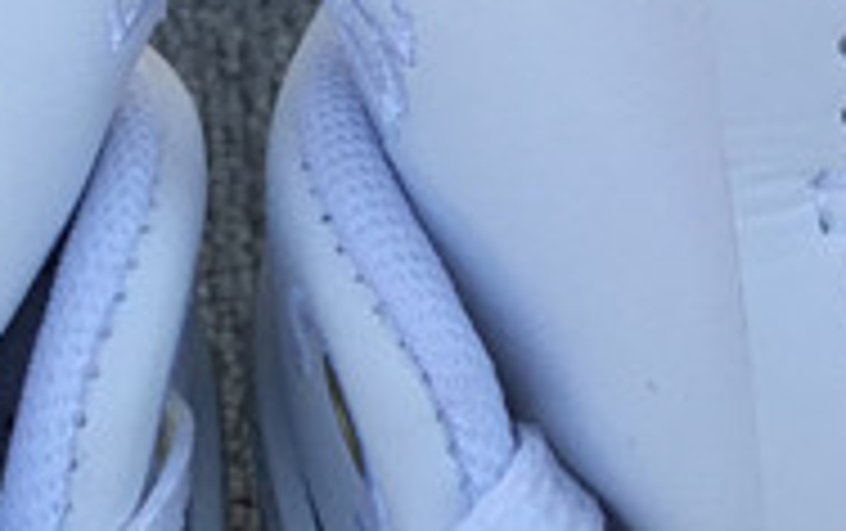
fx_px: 3624
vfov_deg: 8.3
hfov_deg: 13.3
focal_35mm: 157
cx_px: 302
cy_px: 587
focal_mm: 3.3
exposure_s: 1/476
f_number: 2.4
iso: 25
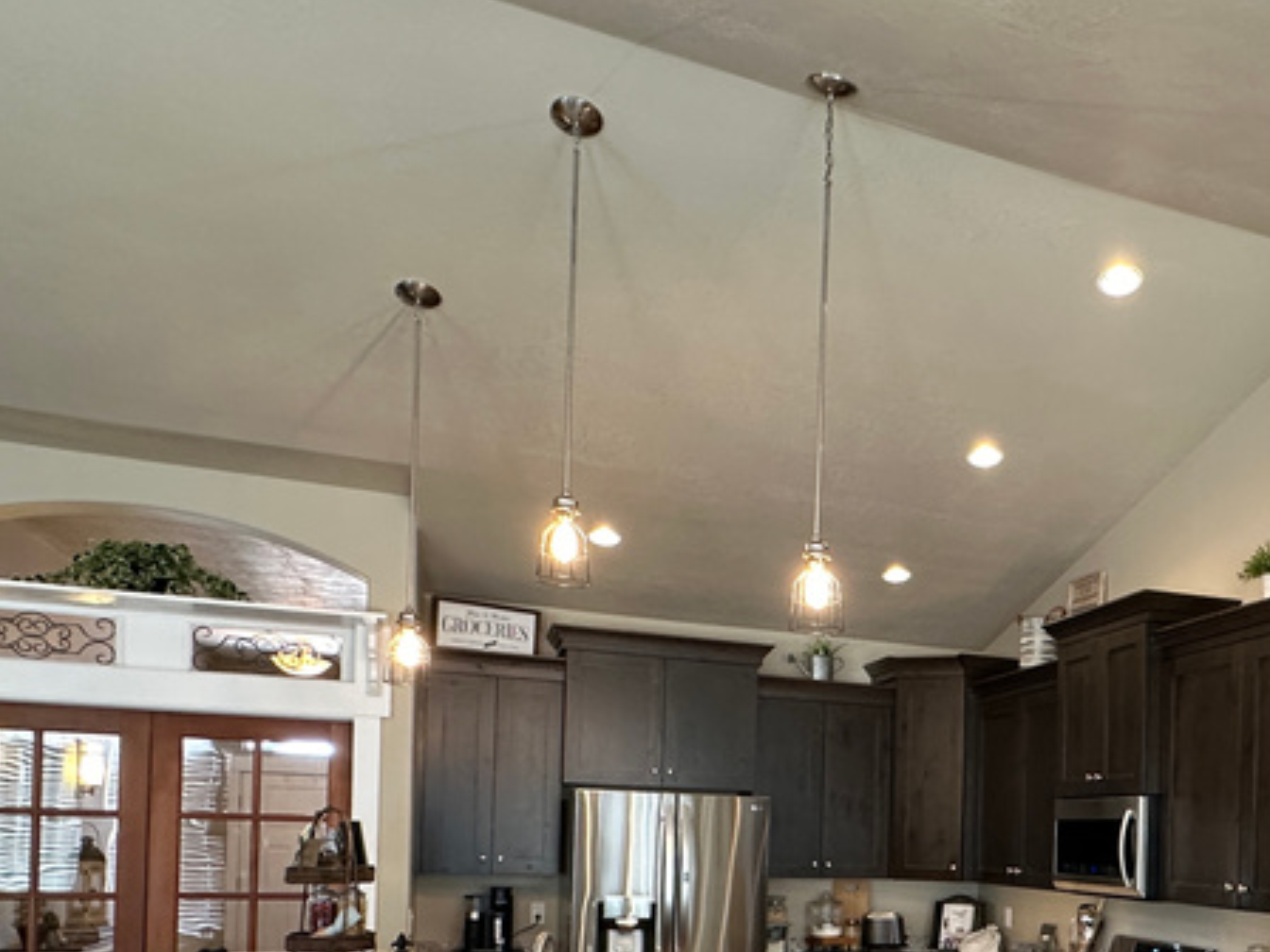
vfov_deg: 41.1
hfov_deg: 53.0
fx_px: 1174
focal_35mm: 32
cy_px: 839
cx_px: 1021
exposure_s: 1/60
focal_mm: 2.22
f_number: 2.2
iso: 200
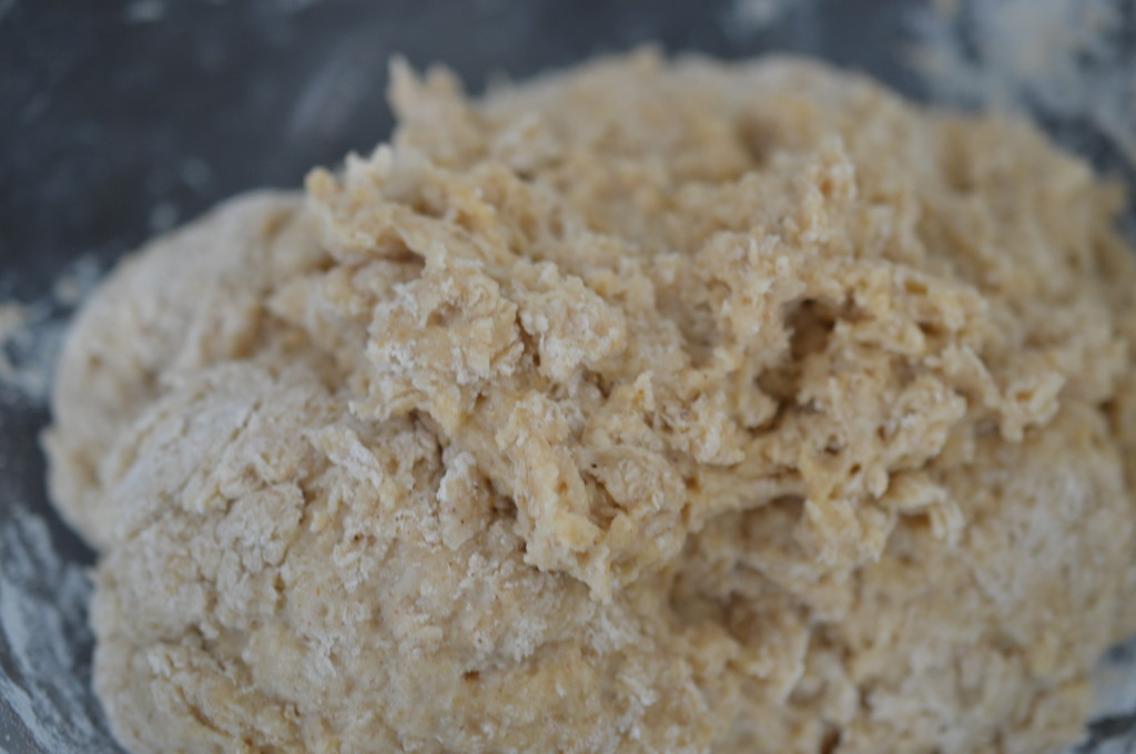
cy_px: 377
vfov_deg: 22.6
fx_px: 1891
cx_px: 568
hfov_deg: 33.4
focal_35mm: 60
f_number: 3.5
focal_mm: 40
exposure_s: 1/60
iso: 400
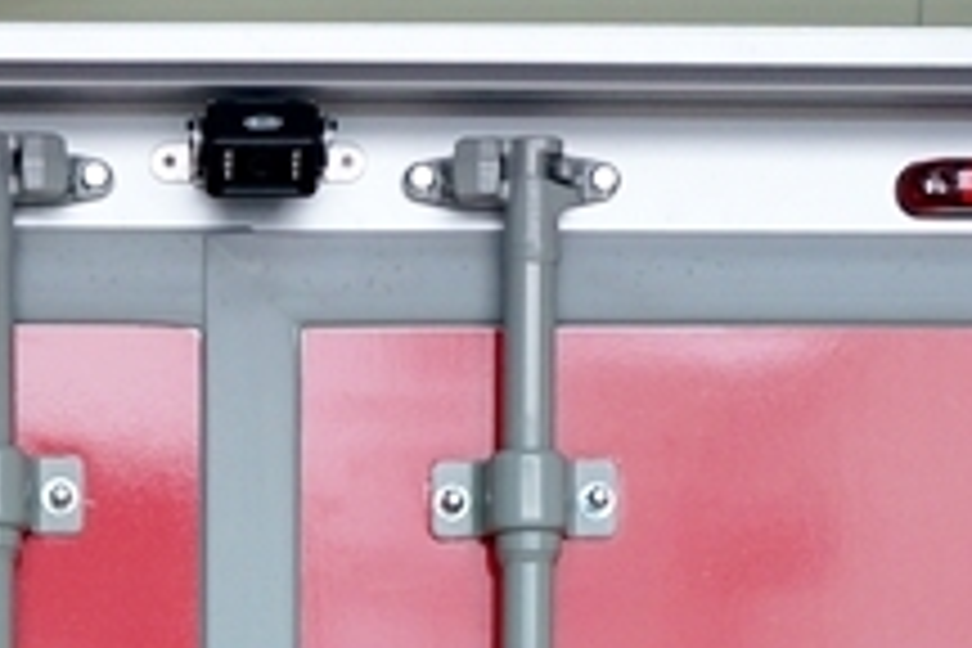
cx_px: 108
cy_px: 1343
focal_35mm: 142
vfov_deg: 9.0
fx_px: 3834
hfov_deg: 14.3
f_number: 4
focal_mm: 16
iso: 160
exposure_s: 1/60
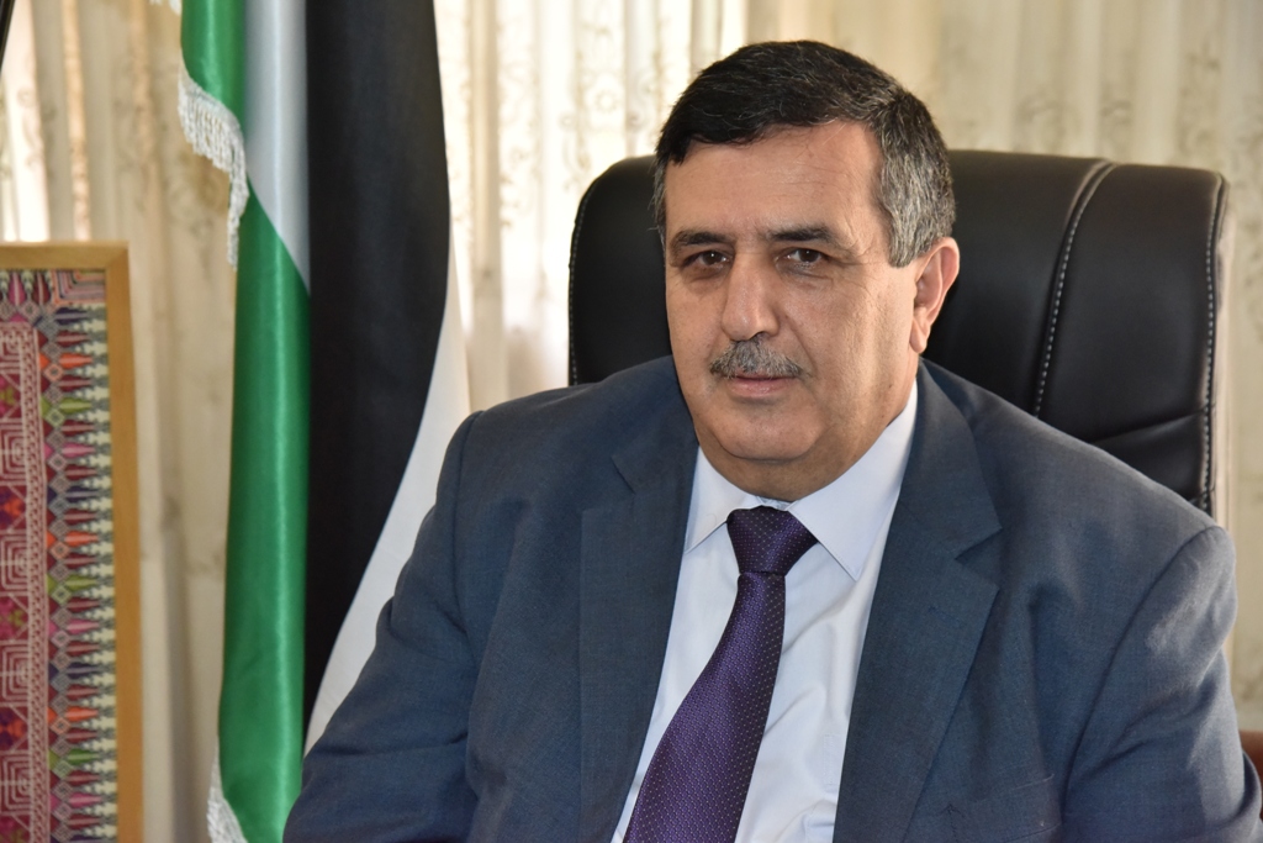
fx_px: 2982
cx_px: 632
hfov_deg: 23.9
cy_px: 422
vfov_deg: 16.1
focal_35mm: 85
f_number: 6.3
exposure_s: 1/200
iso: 2500
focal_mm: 85
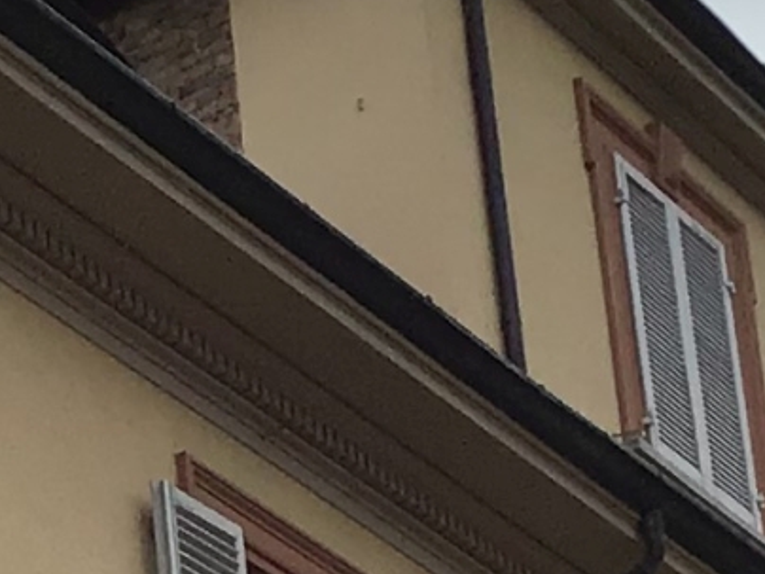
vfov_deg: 6.7
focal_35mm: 215
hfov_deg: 9.1
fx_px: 4751
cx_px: -182
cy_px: 1070
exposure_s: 1/390
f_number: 2.4
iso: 25
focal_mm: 3.3
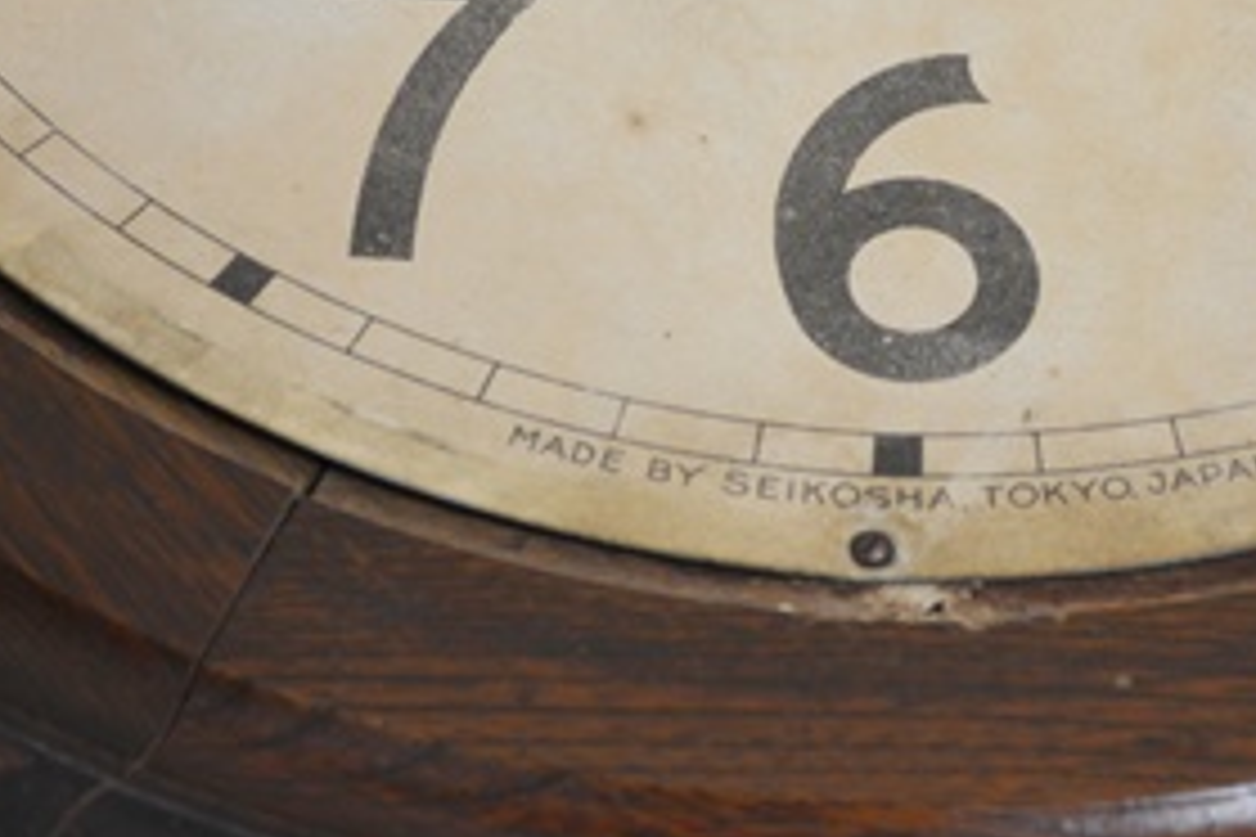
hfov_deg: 13.2
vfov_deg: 8.8
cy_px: -18
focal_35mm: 155
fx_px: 5407
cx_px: 1013
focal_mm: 48
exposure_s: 1/60
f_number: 5.6
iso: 800
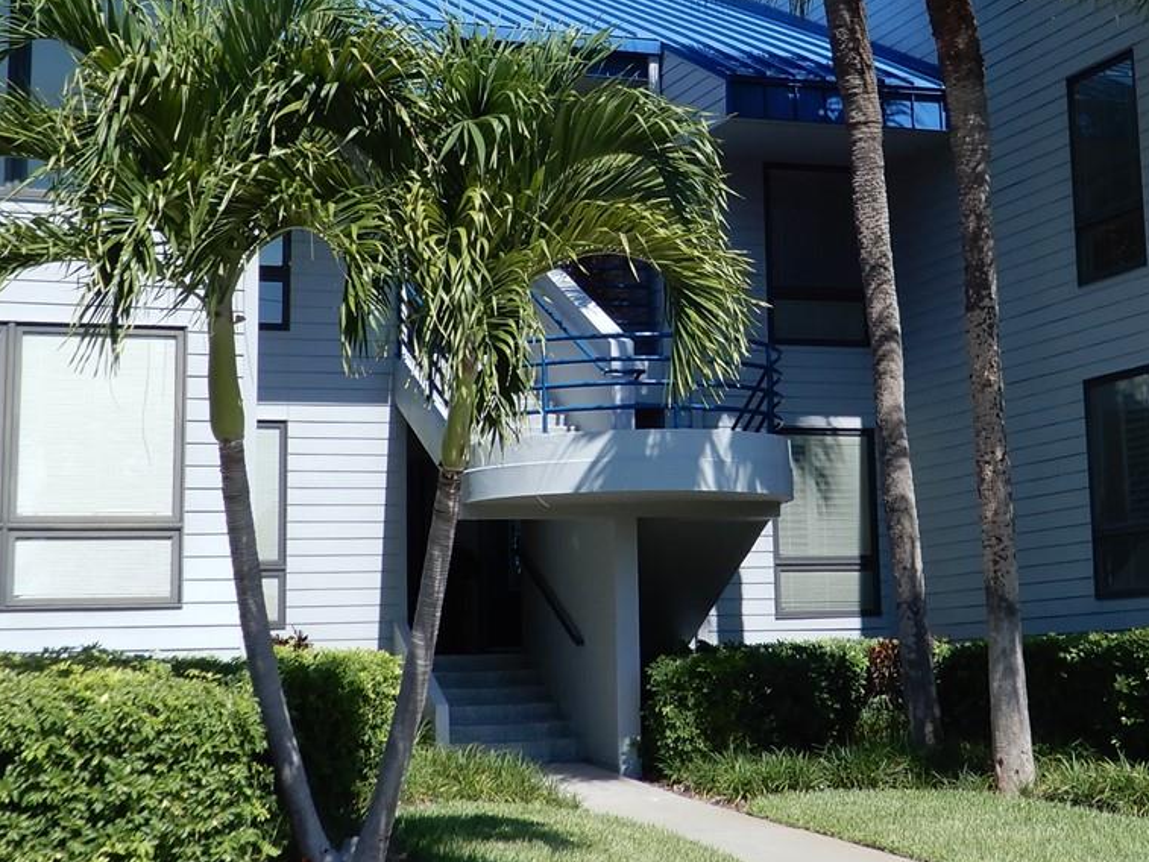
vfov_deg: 19.7
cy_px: 197
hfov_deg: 26.2
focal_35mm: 74
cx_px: 763
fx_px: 2457
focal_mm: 6.2
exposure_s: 1/640
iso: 80
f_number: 4
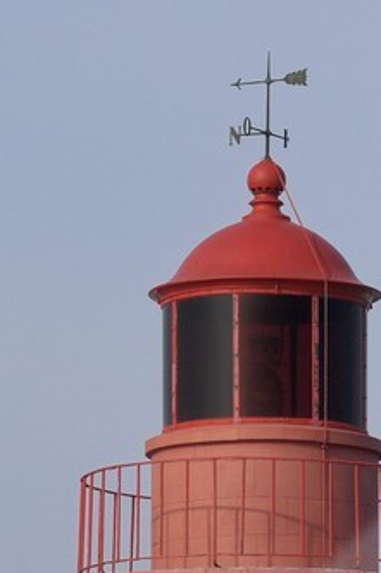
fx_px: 6895
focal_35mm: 433
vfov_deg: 4.7
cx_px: 678
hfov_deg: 3.1
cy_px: 964
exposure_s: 1/160
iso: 100
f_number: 11
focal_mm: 60
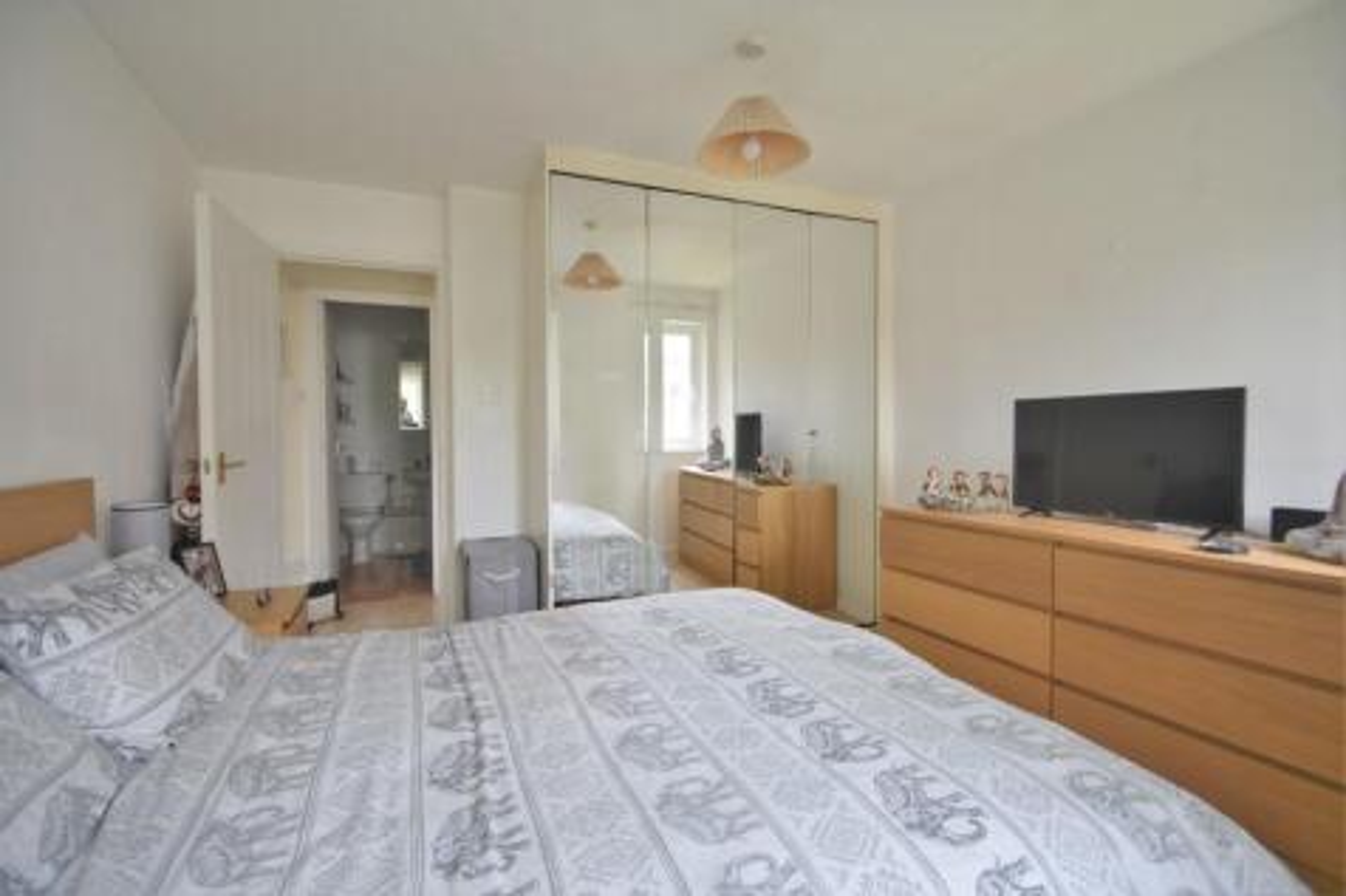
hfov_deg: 100.4
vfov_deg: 77.3
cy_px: 448
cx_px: 673
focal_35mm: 15
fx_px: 561
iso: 400
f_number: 4.5
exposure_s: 1/80
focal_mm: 10
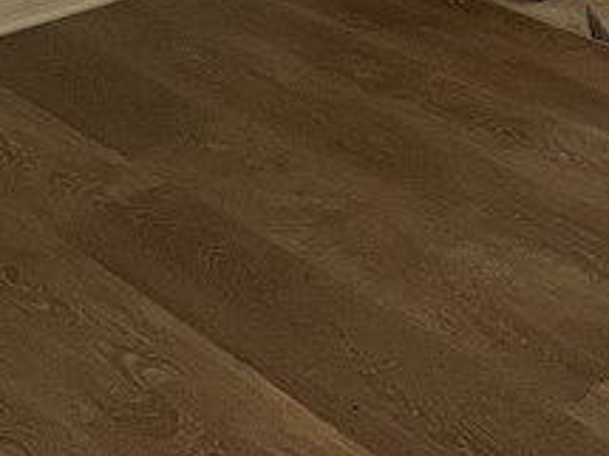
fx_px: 1090
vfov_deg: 17.4
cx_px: 991
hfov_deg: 23.0
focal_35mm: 62
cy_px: -442
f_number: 1.8
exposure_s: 1/60
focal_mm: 1.57
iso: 125
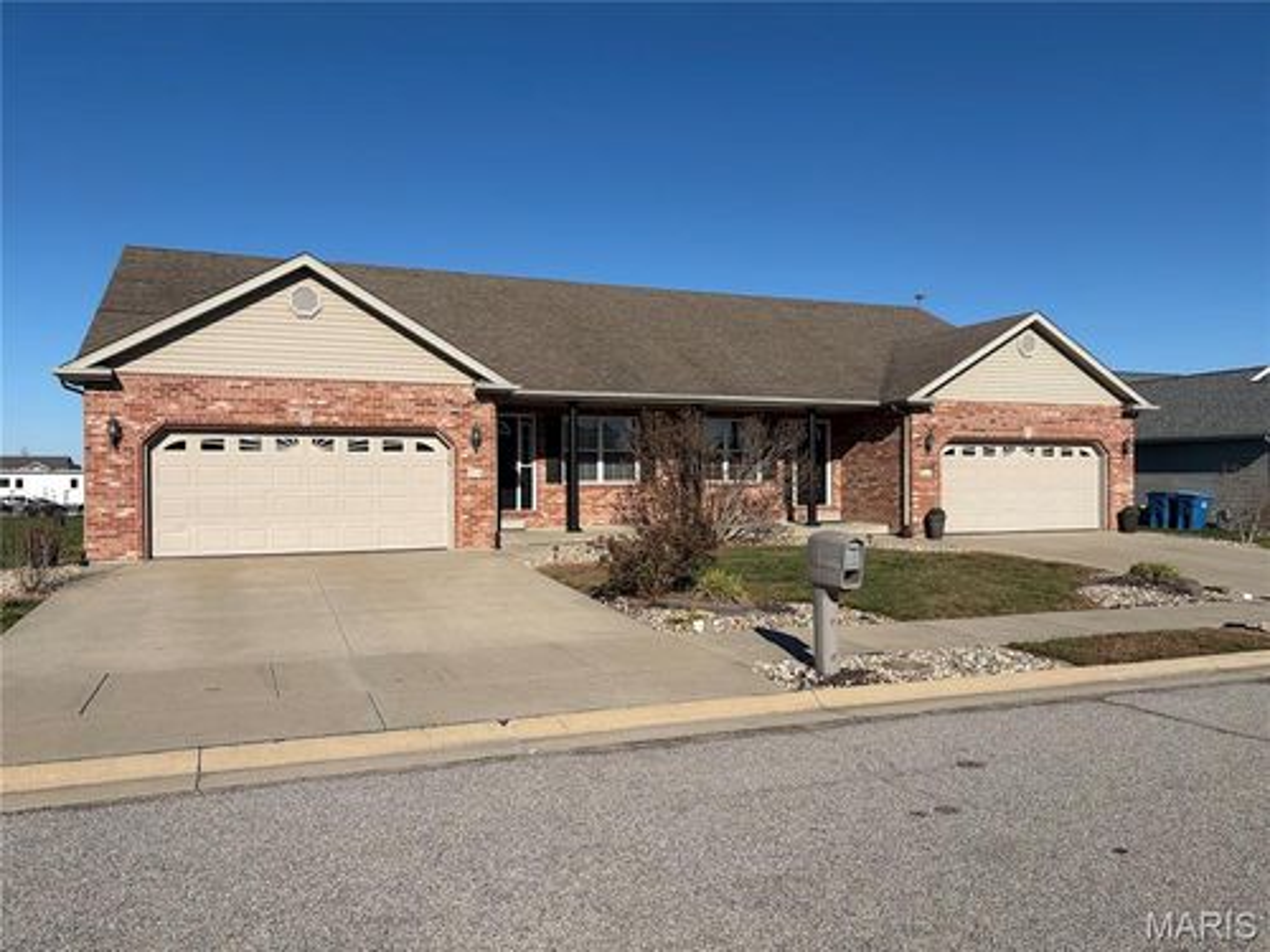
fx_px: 954
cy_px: 476
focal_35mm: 26
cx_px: 635
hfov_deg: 67.3
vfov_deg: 53.1
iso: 50
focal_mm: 5.96
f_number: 1.6
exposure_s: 1/7813
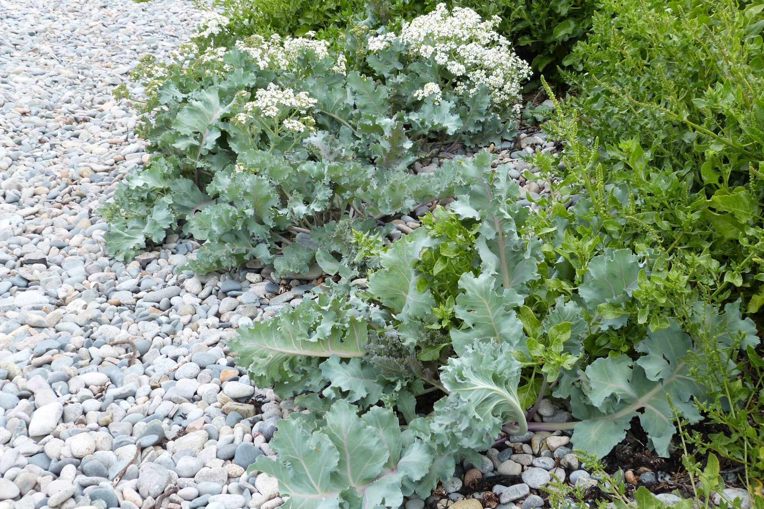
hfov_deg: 38.2
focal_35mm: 52
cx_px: 386
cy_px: 230
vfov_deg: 26.0
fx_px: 1103
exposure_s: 1/200
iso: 100
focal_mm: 8.7
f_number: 4
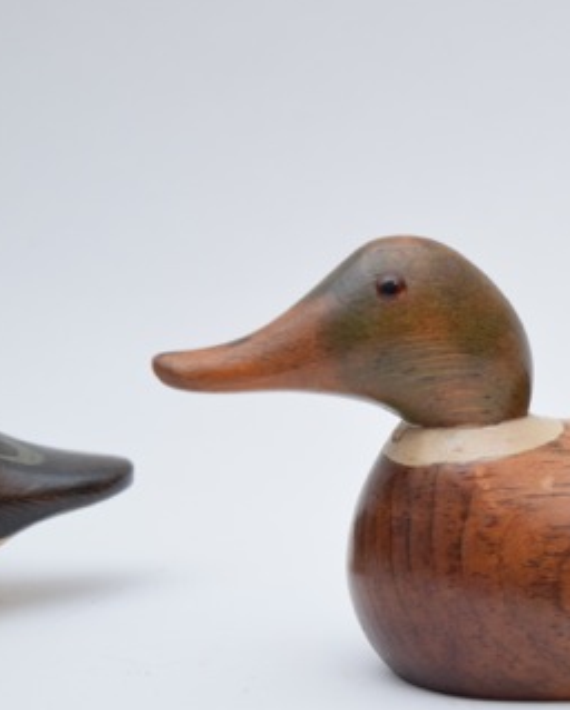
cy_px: 442
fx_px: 2672
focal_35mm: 127
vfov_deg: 15.1
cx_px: 697
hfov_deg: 11.9
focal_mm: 45
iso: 800
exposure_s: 1/125
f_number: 5.6
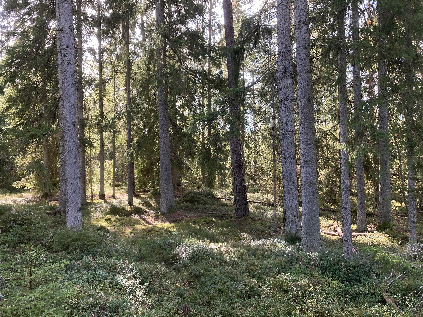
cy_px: 158
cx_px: 212
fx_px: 342
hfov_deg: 63.4
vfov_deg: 49.7
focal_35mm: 28
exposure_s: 1/121
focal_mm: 3.99
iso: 50
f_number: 1.8
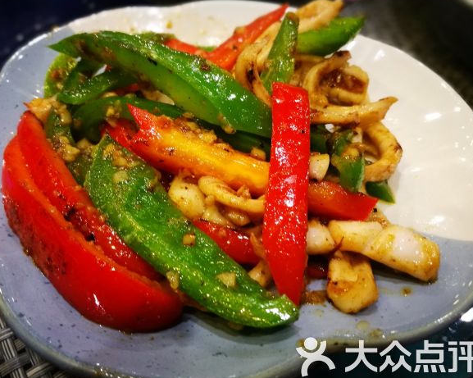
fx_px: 448
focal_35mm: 32
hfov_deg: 55.6
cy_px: 184
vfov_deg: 45.8
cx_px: 215
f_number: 4
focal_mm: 4.5
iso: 320
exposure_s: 1/25
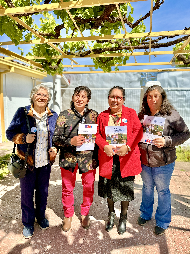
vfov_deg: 71.6
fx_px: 176
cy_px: 127
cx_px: 95
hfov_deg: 56.8
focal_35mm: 24
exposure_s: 1/4184
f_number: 1.78
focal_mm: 6.86
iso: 80
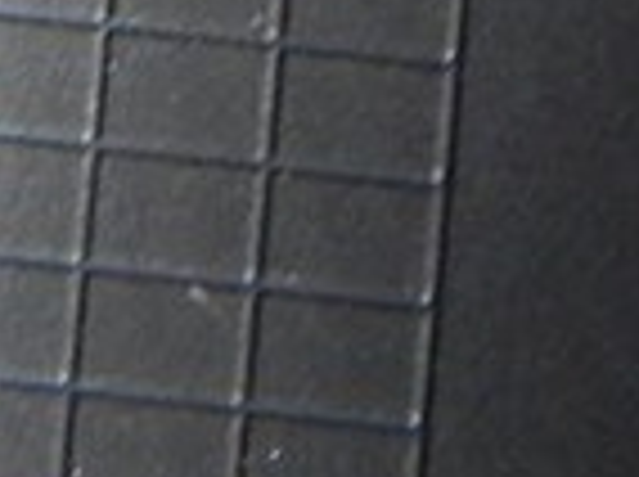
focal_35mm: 202
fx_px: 3723
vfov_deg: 6.5
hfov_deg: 9.8
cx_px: 207
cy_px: -1076
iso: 400
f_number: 3.2
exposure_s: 1/25
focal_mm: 5.1
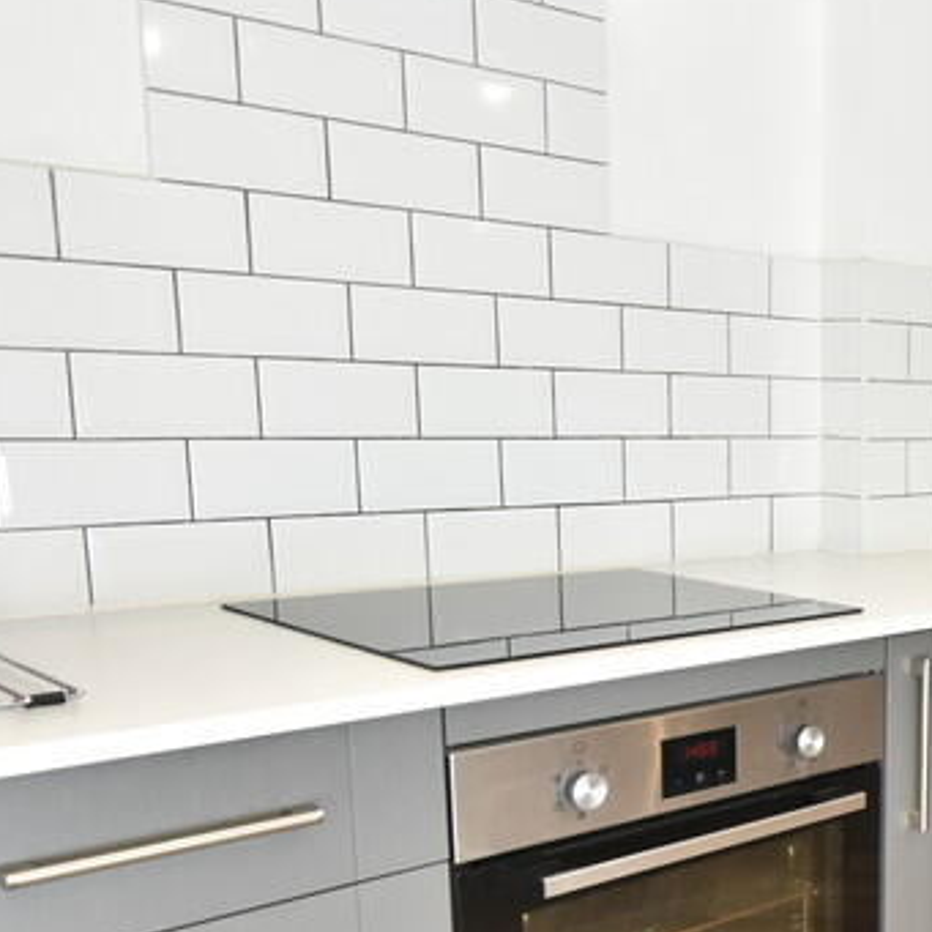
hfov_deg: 31.6
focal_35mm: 46
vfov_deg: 36.5
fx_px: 1401
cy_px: 608
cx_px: 1080
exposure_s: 1/80
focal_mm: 12
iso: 500
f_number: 4.5
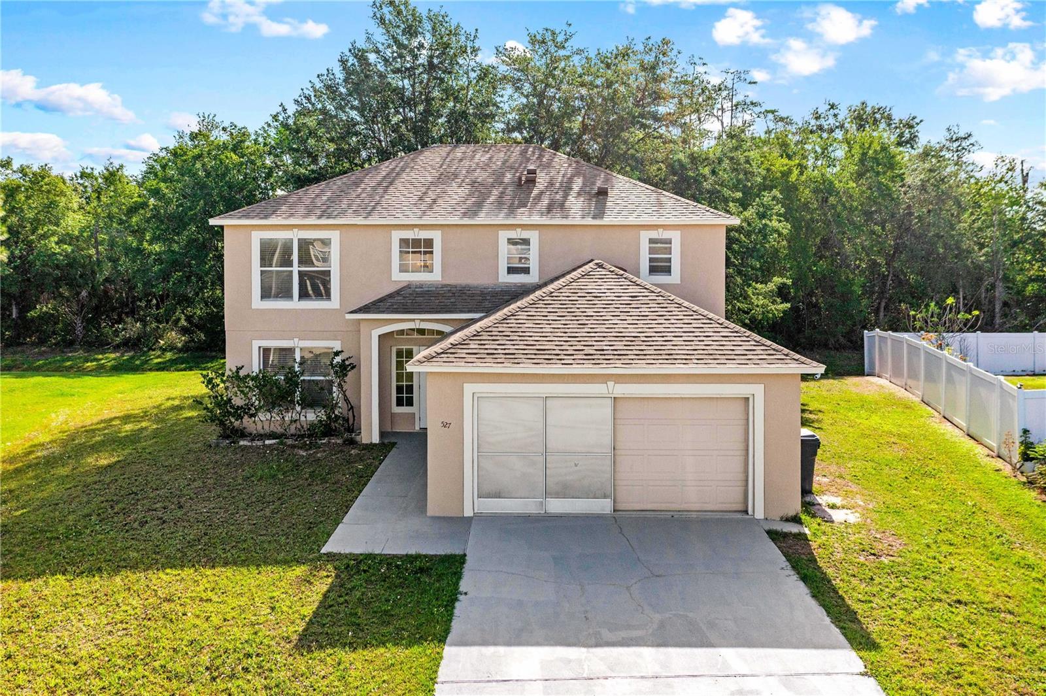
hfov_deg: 65.5
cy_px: 348
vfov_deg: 46.4
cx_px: 523
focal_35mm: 28
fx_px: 813
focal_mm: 10.26
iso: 100
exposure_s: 1/2000
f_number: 4
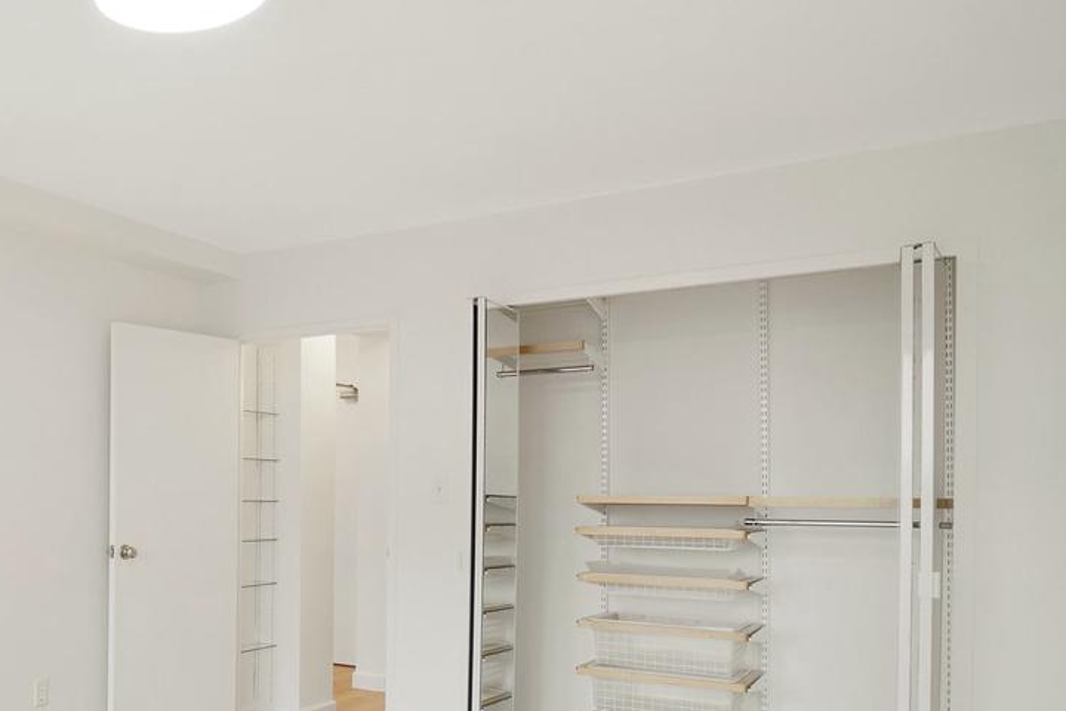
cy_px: 484
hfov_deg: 50.8
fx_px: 947
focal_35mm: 32
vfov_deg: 40.5
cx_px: 76
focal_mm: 16
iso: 1250
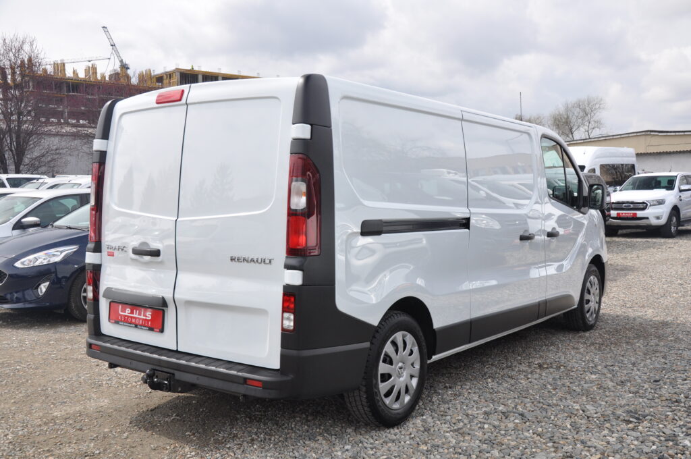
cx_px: 346
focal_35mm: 36
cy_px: 230
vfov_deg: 36.8
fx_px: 690
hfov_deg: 53.2
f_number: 8
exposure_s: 1/250
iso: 400
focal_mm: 24
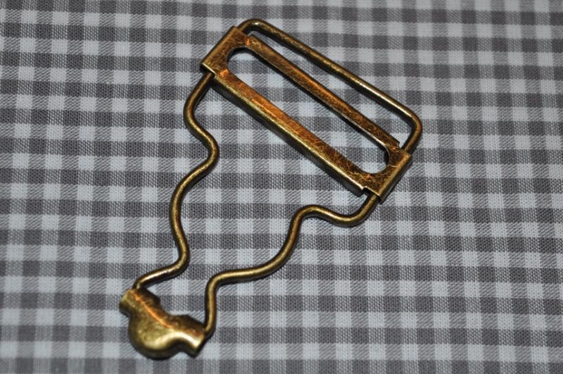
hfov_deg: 24.7
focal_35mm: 82
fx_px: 1288
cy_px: 187
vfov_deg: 16.5
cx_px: 282
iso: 200
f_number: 5.6
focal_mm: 55
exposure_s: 1/60
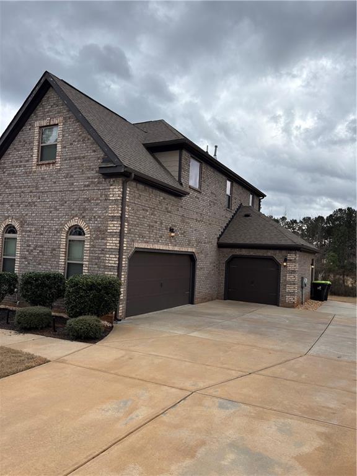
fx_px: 358
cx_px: 178
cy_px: 238
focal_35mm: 26
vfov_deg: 67.3
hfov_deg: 53.1
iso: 50
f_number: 1.6
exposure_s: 1/1081
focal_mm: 5.96
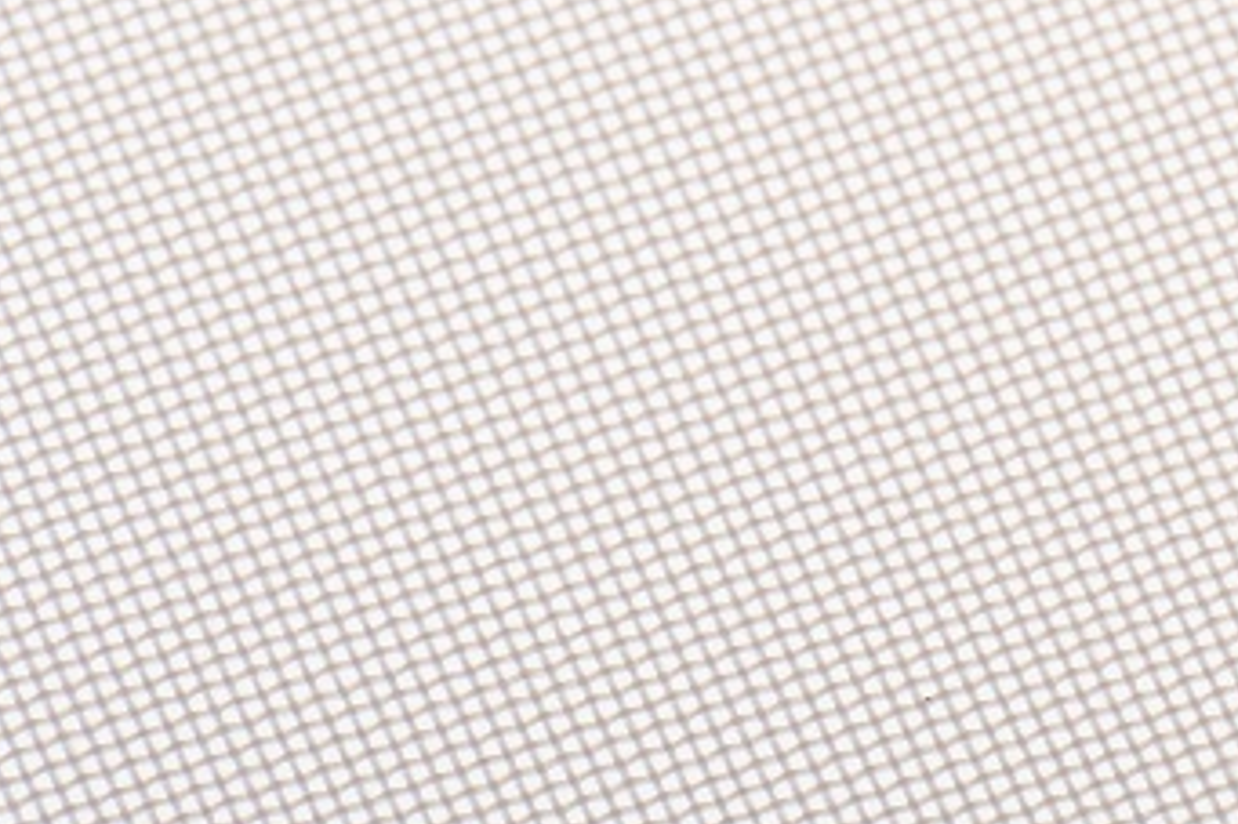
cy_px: -1775
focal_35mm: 769
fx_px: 26431
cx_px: 4487
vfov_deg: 1.8
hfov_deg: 2.6
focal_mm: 105
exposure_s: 1/200
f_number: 14
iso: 64
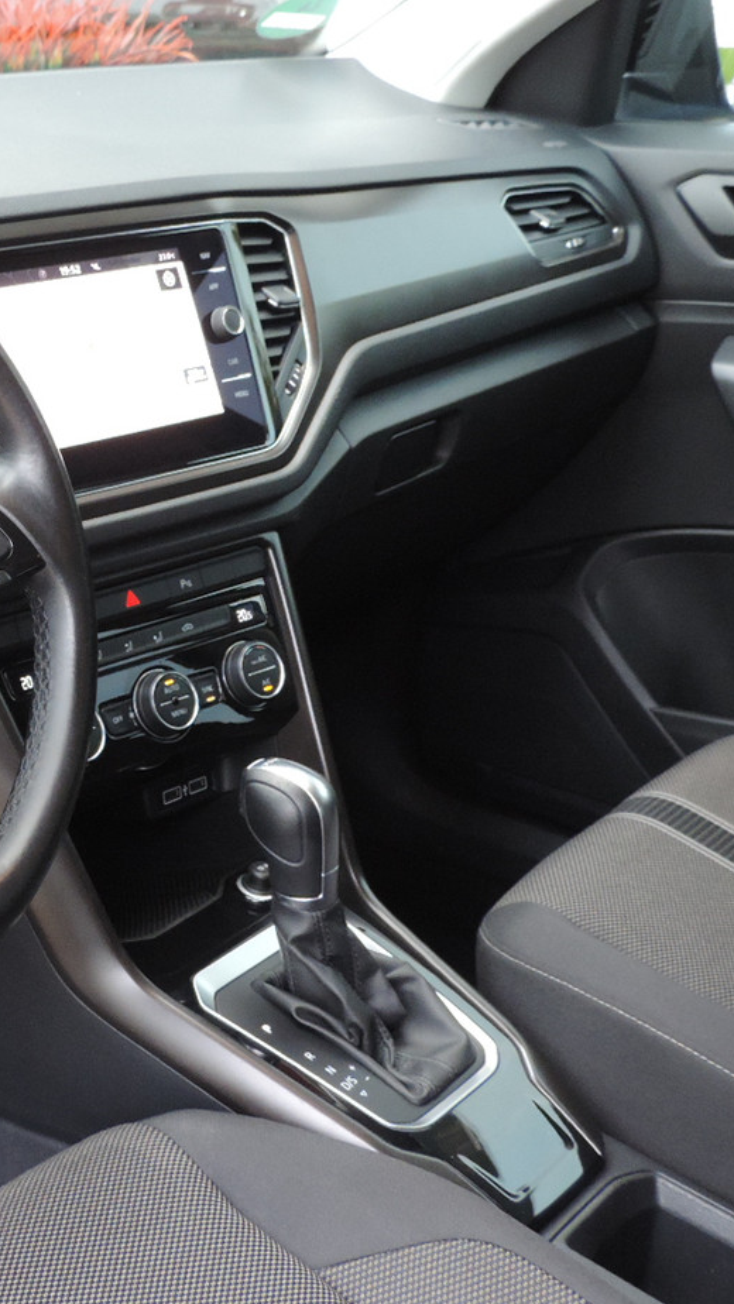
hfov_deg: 20.7
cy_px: 559
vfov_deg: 37.1
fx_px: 1937
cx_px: -4
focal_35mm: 56
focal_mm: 5.8
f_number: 3.2
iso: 400
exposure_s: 1/25
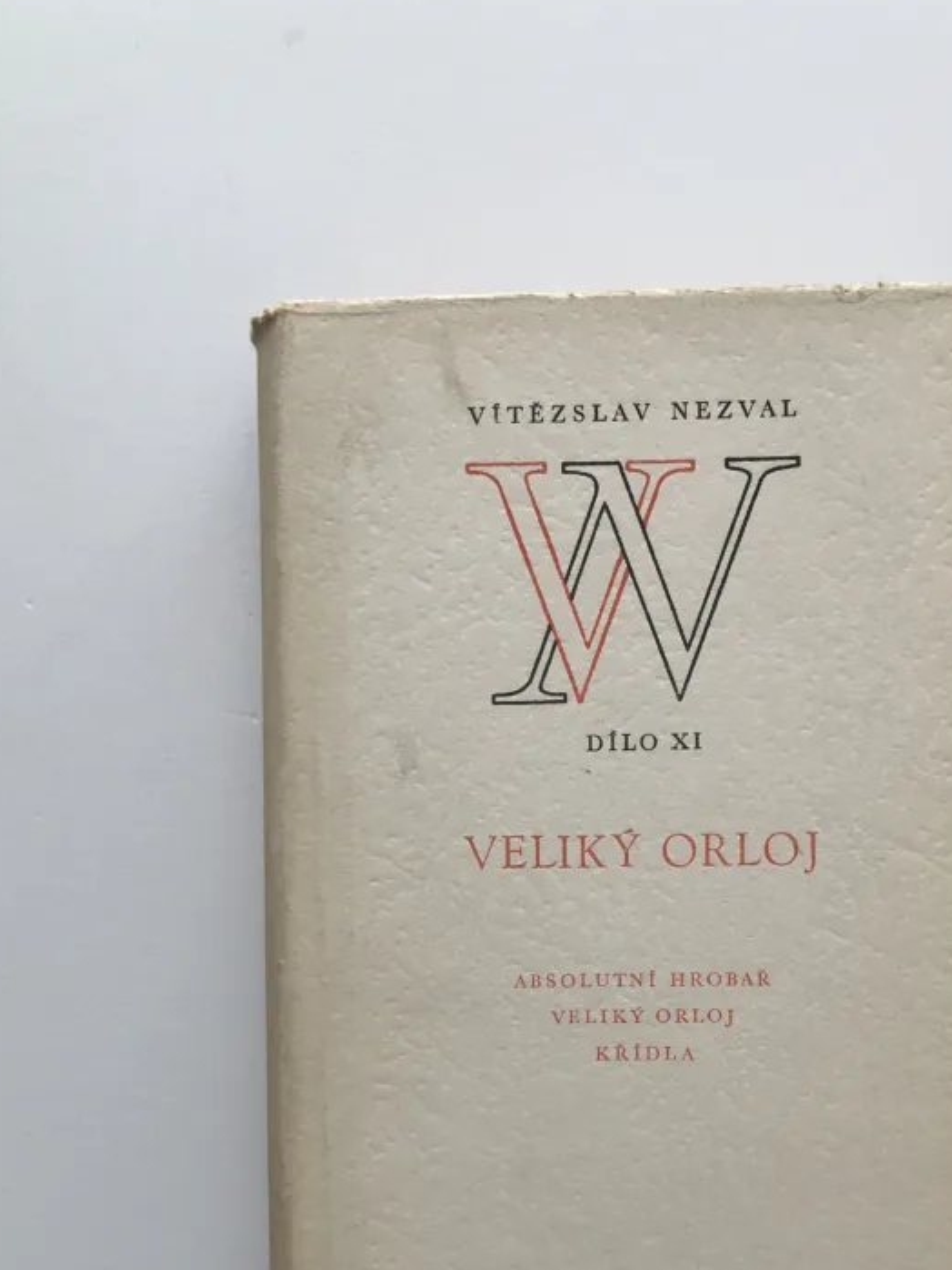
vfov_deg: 45.1
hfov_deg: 34.9
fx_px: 1504
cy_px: 848
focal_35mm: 41
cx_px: 598
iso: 20
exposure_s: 1/347
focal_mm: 3.99
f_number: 1.8
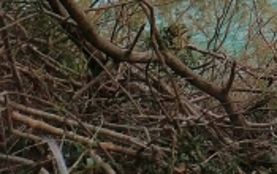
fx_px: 1497
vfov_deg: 5.6
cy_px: -554
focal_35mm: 198
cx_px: 594
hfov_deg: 9.7
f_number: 2
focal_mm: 4.5
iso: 100
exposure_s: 1/904
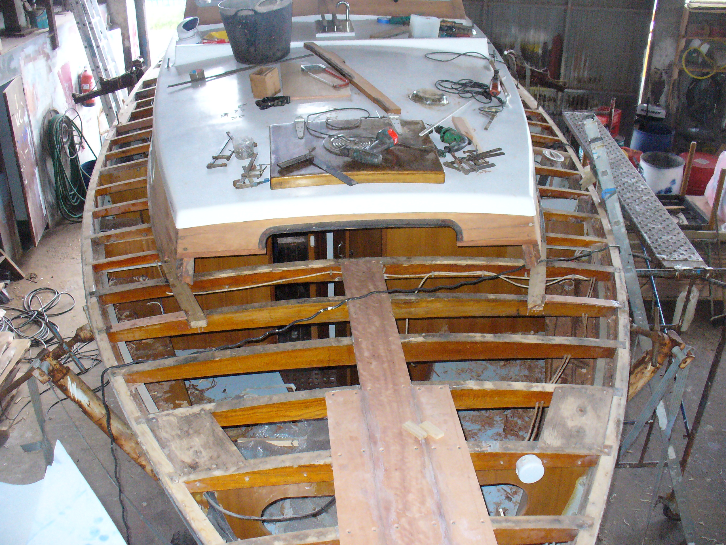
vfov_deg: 38.7
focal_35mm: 37
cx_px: 363
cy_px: 272
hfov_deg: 50.1
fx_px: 776
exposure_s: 1/60
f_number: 2.8
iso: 400
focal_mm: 6.1
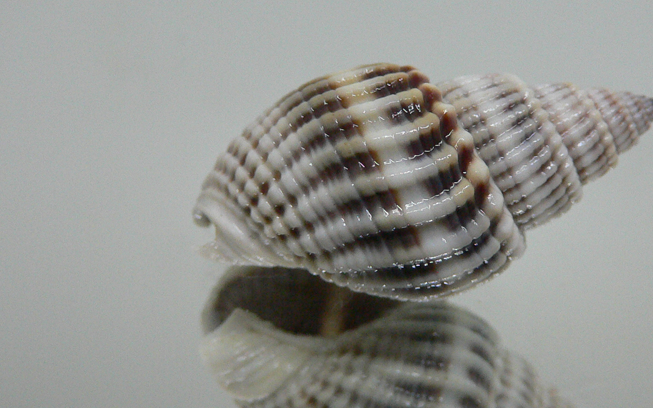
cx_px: 389
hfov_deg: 40.9
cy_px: 208
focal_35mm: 49
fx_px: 872
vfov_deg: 26.3
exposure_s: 1/60
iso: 200
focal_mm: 4.6
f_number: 2.8
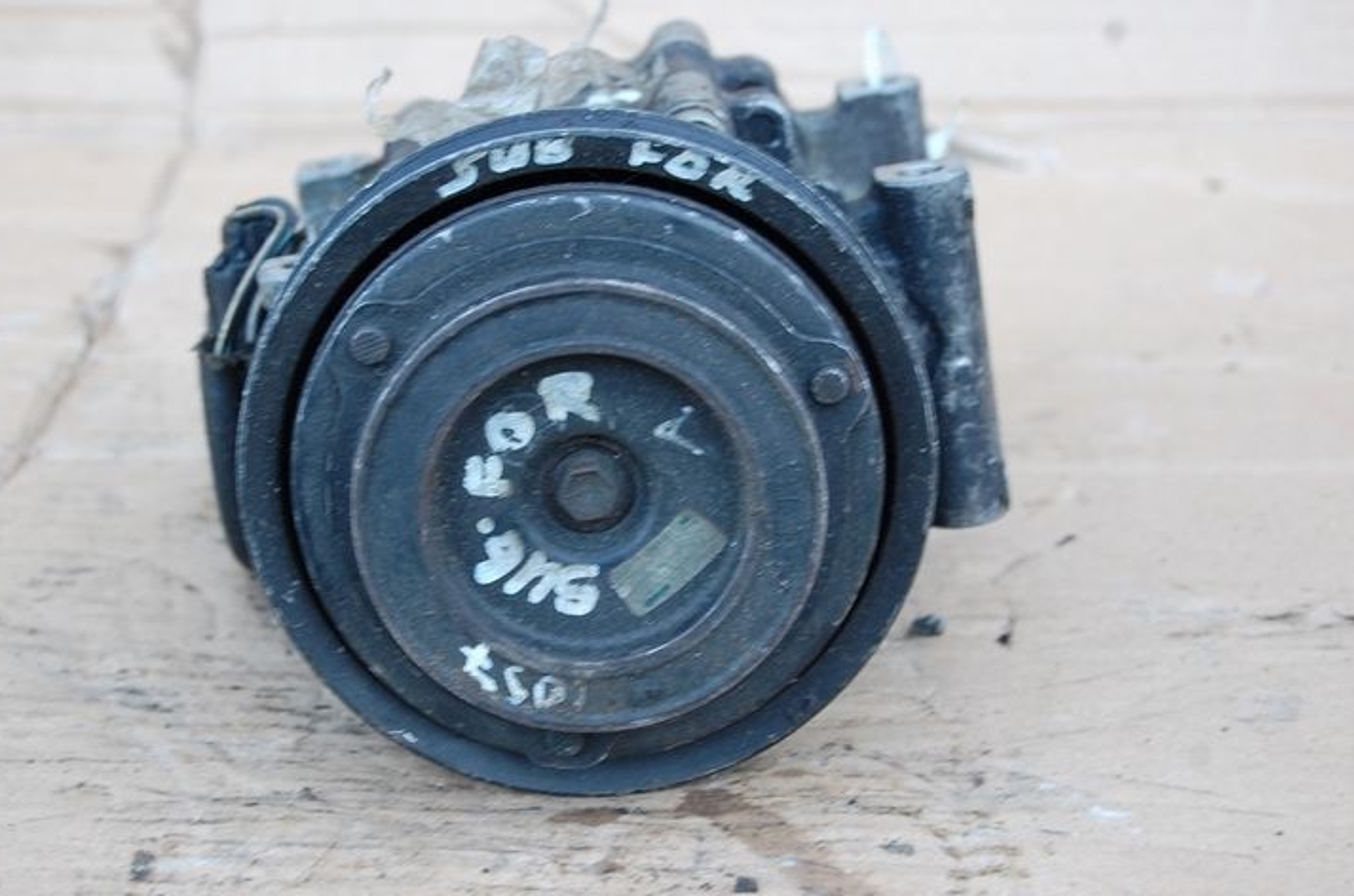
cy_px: 412
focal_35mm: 93
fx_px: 3474
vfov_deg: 14.7
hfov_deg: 22.1
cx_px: 646
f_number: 5.6
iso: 400
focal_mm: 55
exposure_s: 1/40
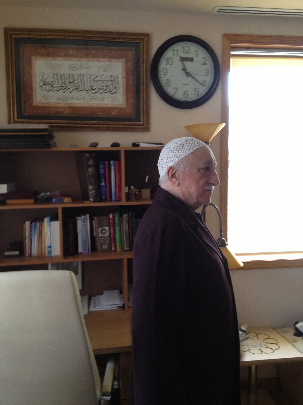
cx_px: 152
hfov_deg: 40.7
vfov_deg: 52.6
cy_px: 202
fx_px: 408
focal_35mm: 35
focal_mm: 4.28
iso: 160
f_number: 2.4
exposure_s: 1/20
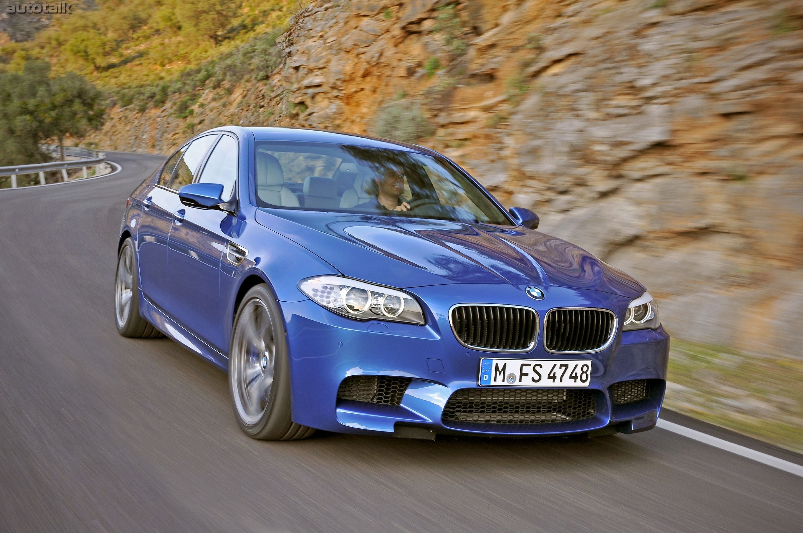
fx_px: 1136
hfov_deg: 38.9
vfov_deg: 26.4
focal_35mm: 51
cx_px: 402
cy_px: 266
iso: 200
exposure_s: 1/30
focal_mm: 34
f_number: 8
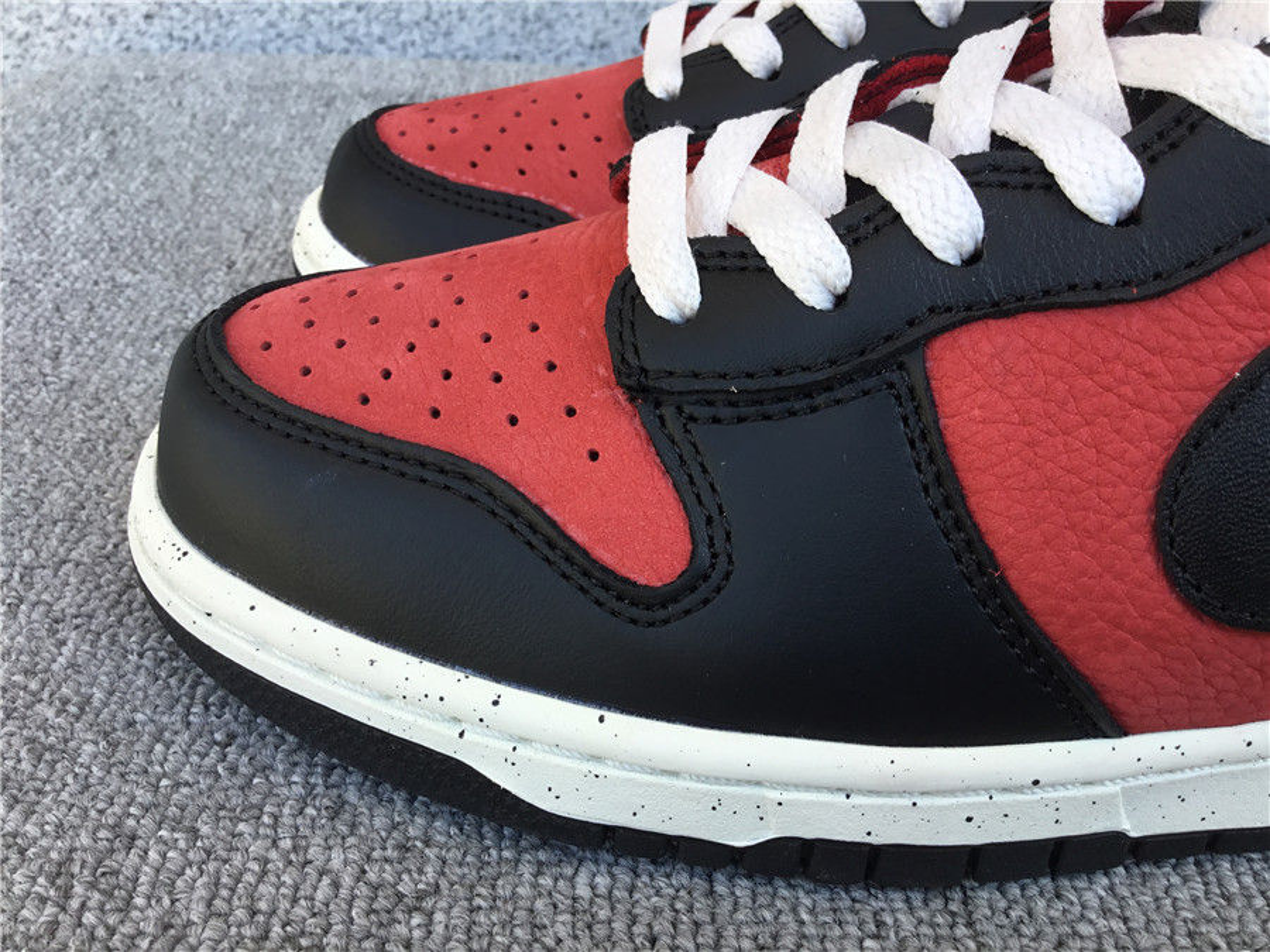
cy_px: 476
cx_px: 635
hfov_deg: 58.4
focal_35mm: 31
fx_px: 1137
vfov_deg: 45.4
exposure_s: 1/135
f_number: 2.4
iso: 25
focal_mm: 3.3
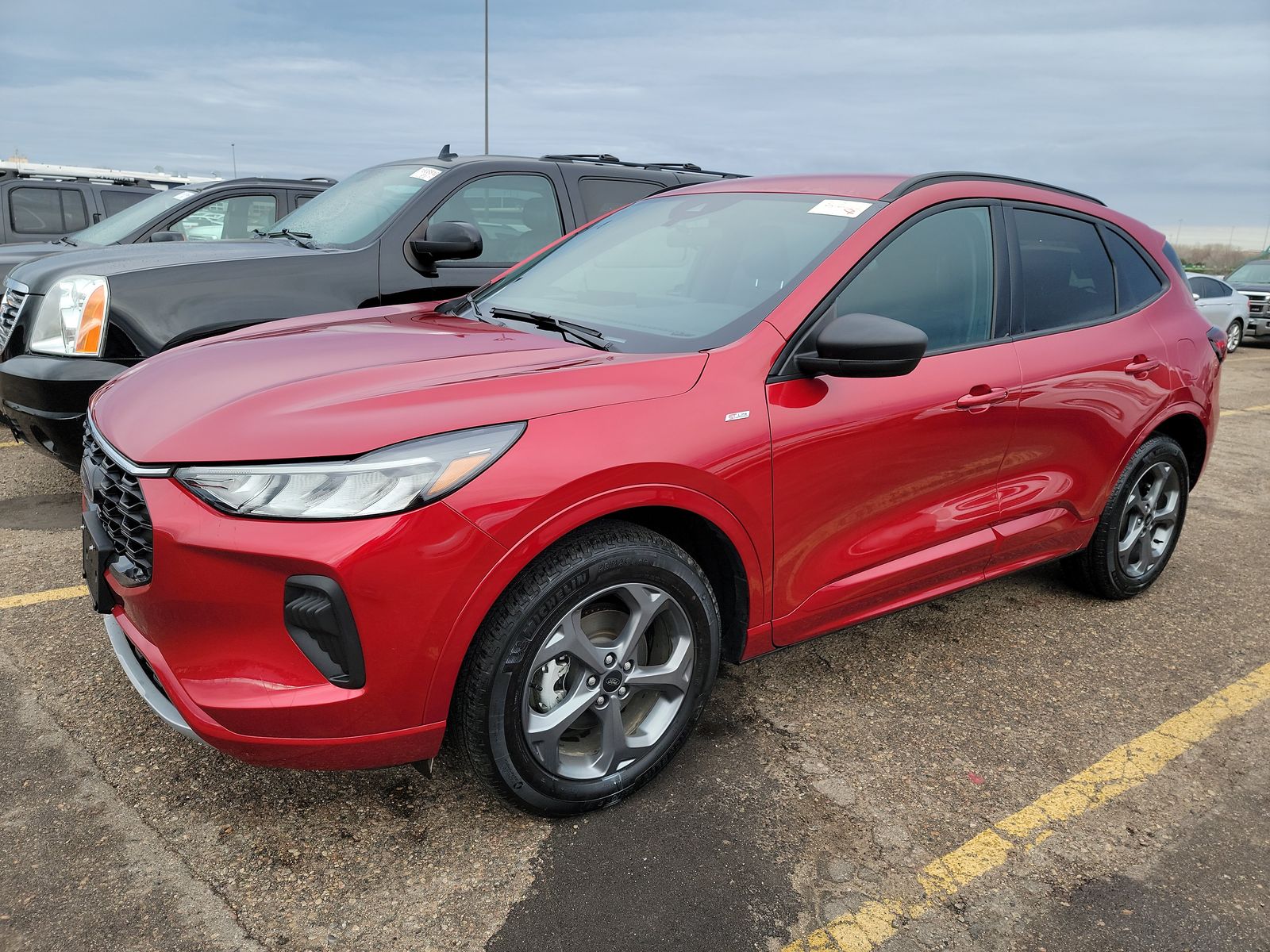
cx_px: 635
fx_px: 881
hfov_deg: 71.6
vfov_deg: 56.8
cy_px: 476
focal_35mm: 24
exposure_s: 1/330
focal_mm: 6.7
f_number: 1.8
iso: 50
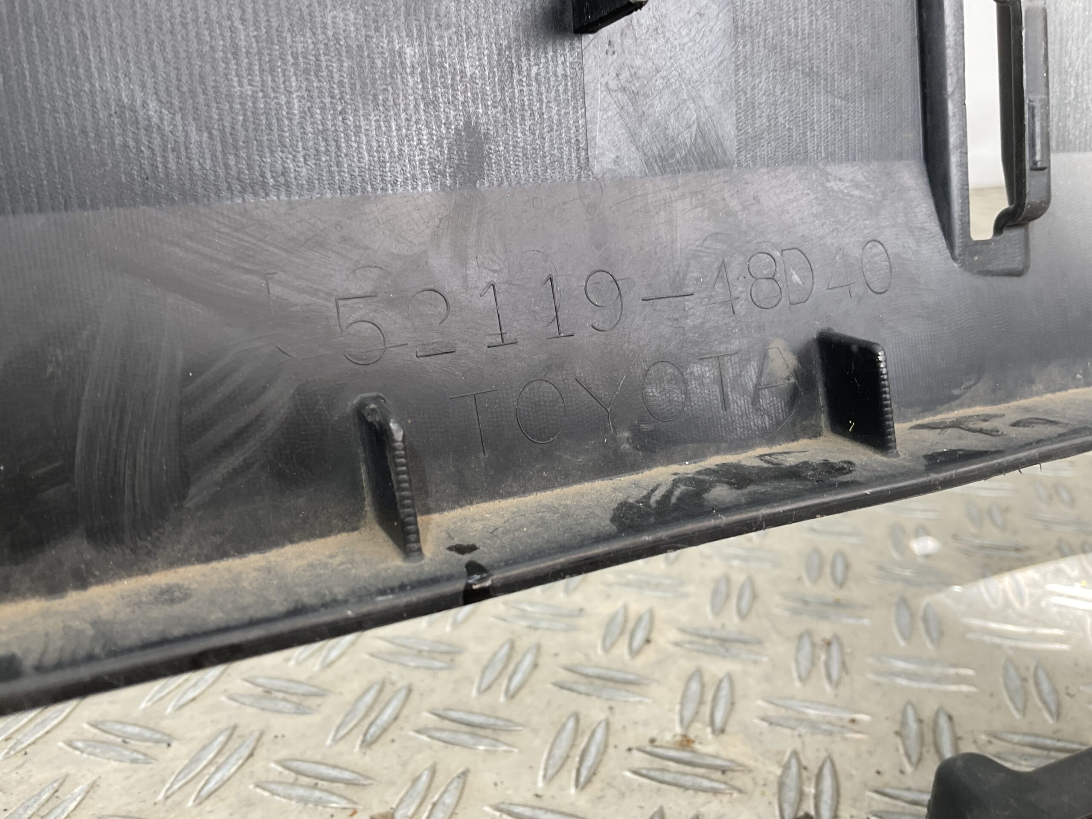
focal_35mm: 29
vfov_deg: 48.2
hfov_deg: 61.7
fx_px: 915
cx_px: 546
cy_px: 410
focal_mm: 3
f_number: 1.8
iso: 32
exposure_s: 1/100
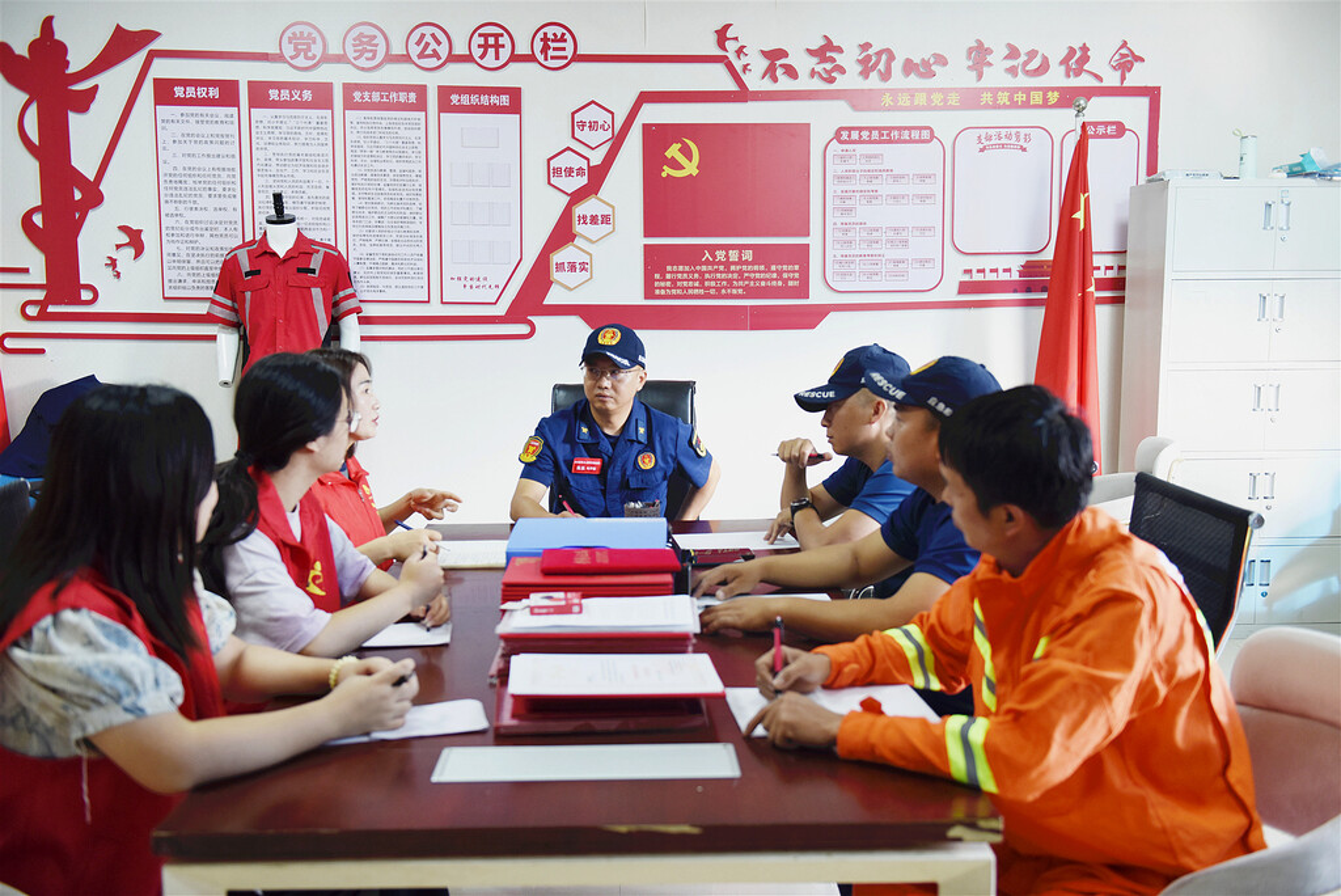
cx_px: 670
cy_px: 448
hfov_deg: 54.4
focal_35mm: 35
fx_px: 1304
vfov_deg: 37.9
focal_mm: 35
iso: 640
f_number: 3.2
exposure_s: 1/60
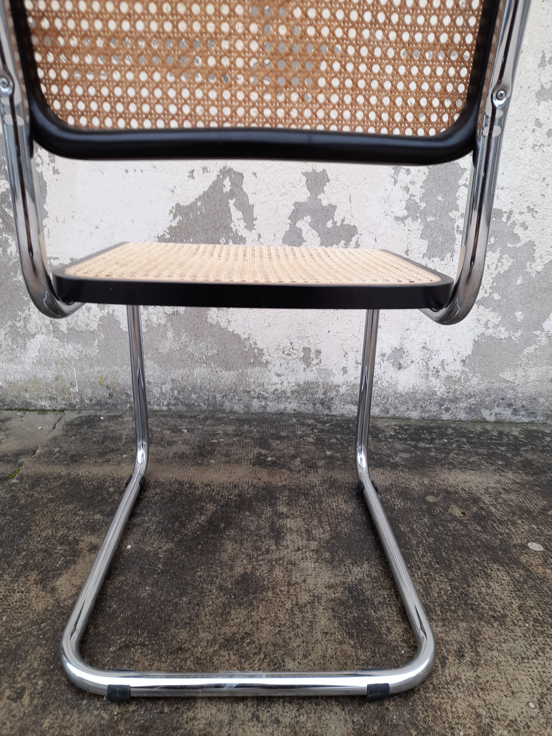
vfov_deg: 69.4
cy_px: 368
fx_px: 532
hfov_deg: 54.9
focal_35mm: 25
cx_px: 276
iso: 20
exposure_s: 1/50
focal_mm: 4.6
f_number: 2
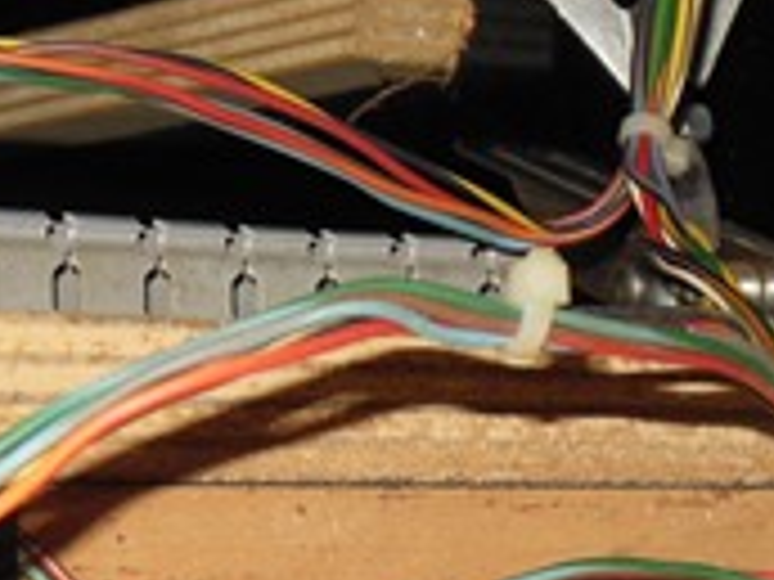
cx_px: 810
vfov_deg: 11.3
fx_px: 2907
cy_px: 598
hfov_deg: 14.9
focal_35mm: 130
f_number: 4
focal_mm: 8.9
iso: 200
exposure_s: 1/60
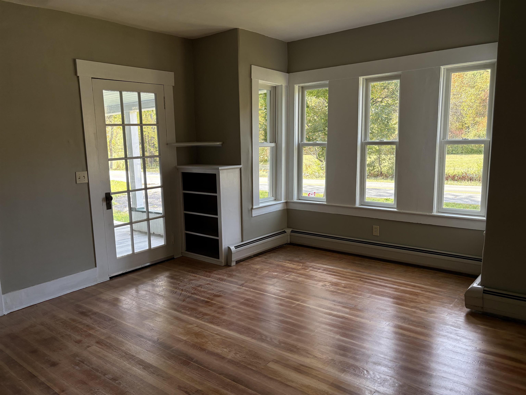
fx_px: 395
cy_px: 198
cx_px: 263
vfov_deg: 53.1
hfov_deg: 67.3
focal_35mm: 26
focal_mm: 5.96
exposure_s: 1/182
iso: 125
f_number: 1.6
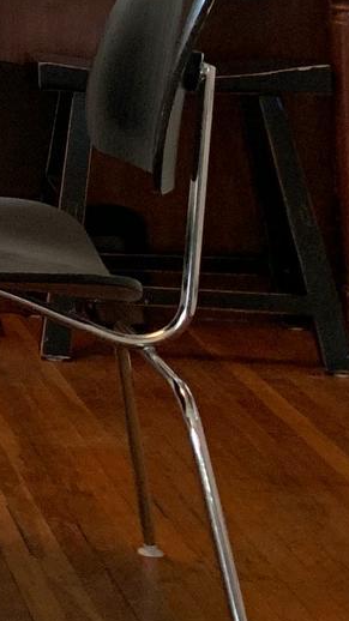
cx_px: -854
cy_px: -158
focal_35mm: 112
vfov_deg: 18.0
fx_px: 1844
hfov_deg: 8.3
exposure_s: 1/60
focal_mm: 4.25
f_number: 1.8
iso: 125
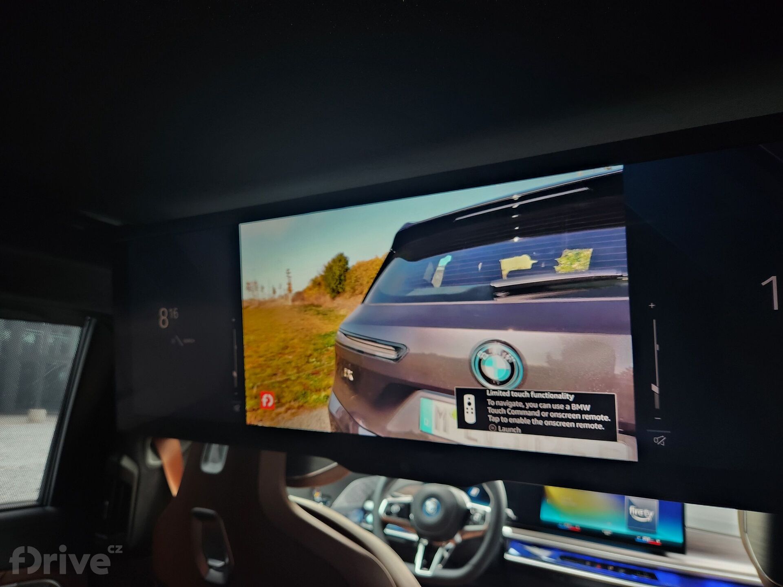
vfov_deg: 58.9
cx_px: 392
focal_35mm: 23
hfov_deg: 73.9
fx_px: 520
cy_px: 294
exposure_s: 1/50
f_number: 1.8
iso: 200
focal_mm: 5.4
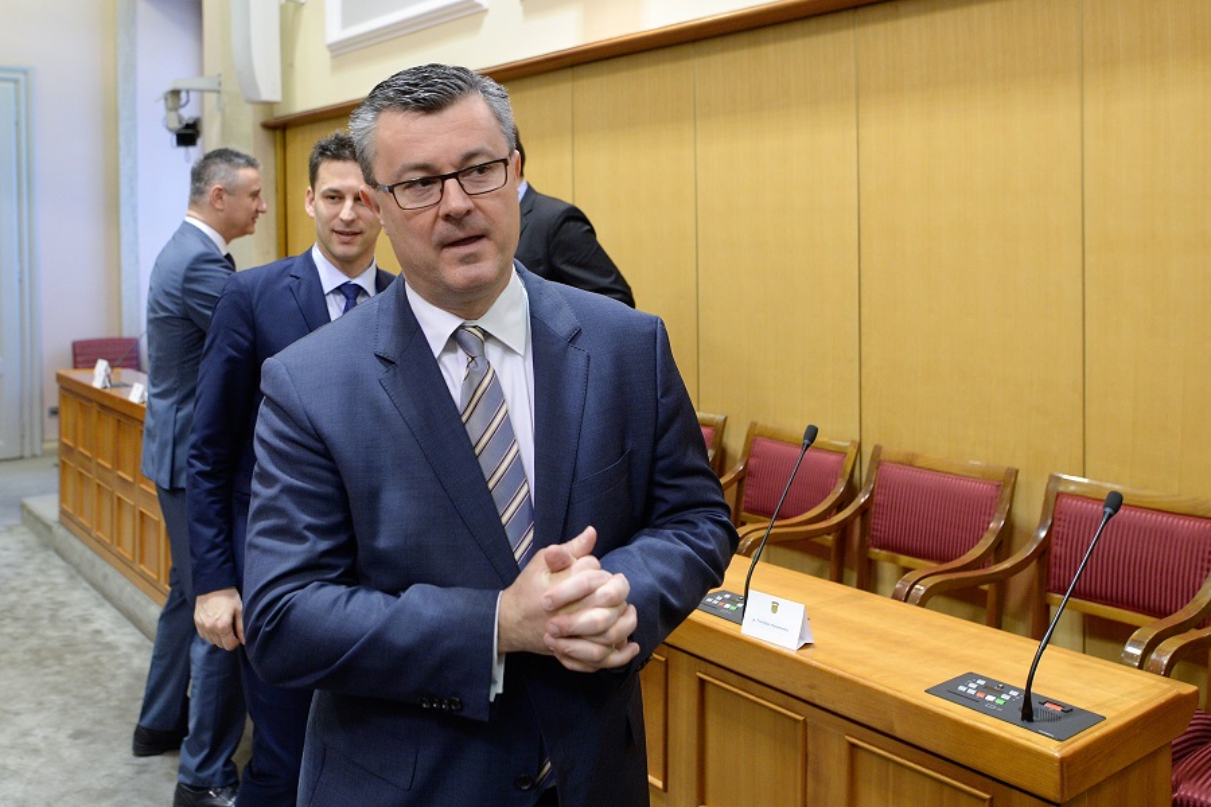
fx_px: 807
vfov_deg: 53.1
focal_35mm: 24
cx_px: 606
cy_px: 404
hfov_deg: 73.7
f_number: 3.5
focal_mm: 24
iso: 2000
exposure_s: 1/200
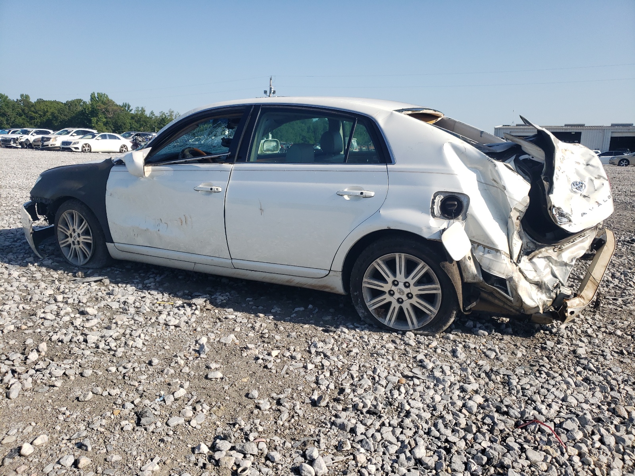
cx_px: 318
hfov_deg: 67.3
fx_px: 477
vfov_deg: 53.1
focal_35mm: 26
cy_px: 238
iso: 50
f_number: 1.5
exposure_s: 1/2500
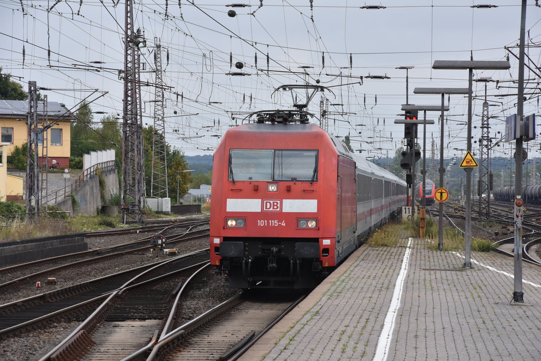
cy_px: 180
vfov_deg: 8.7
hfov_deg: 13.0
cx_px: 270
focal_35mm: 158
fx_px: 2367
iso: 720
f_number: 8
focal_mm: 105
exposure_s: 1/1000
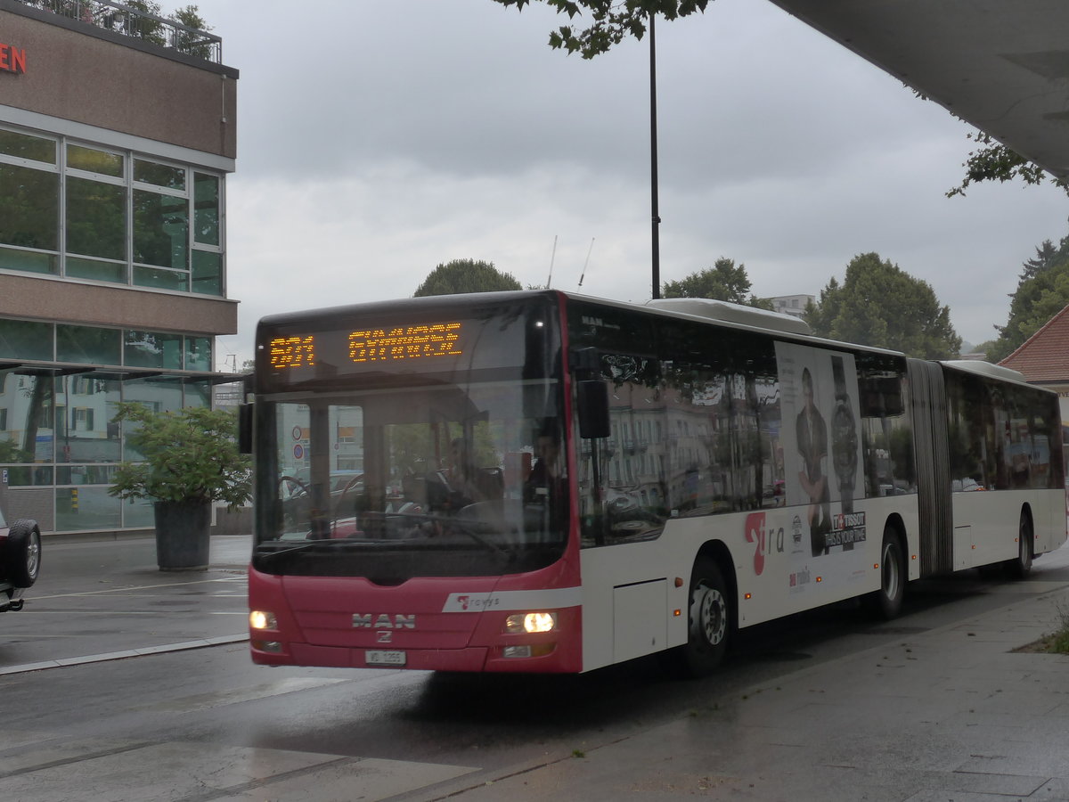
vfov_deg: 26.6
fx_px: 1698
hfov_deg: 34.9
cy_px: 401
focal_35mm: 55
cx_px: 534
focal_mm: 11.3
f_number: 3.4
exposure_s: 1/200
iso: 160
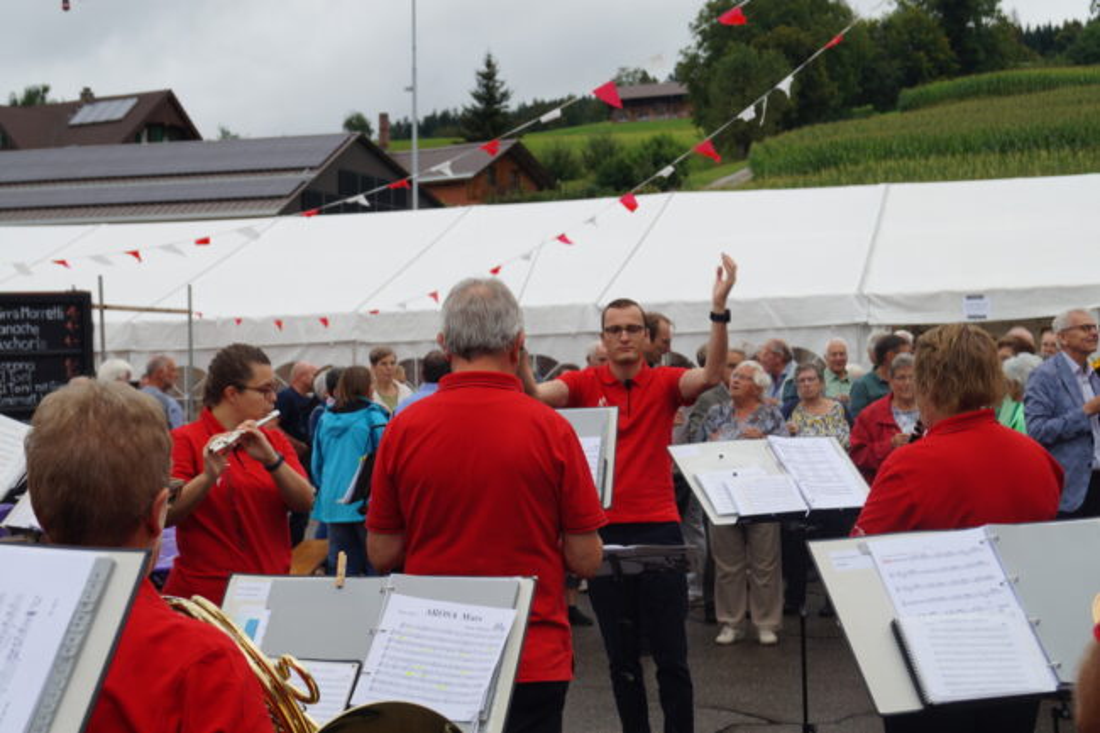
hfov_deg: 37.9
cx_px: 550
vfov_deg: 25.7
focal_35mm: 52
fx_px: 1604
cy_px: 366
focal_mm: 35
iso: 100
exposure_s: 1/100
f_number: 8
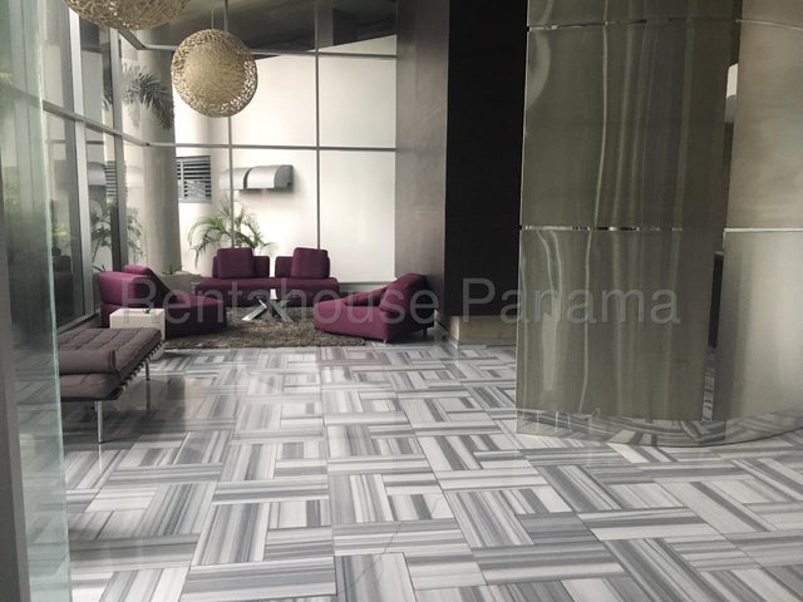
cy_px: 301
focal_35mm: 29
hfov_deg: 61.7
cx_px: 402
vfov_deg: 48.2
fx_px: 673
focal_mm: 4.15
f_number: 2.2
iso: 200
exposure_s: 1/20
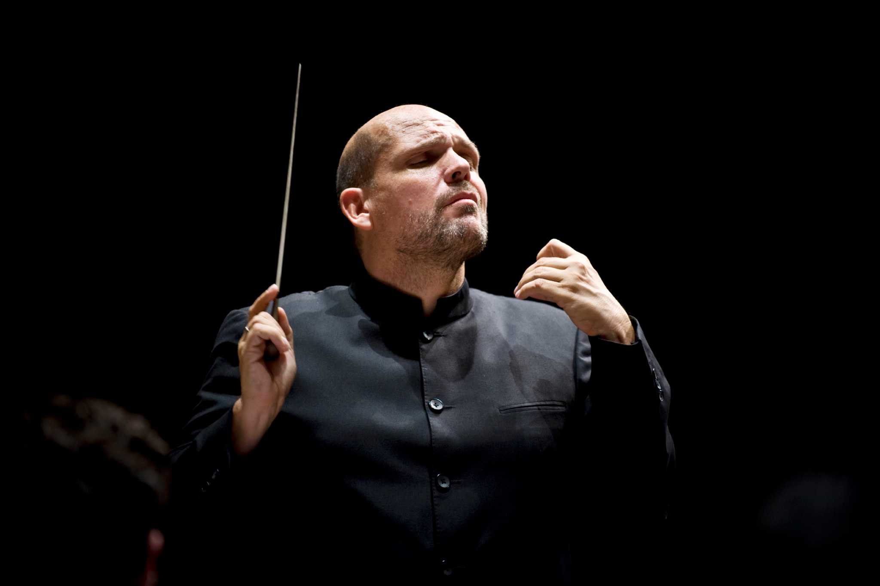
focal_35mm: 200
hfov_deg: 10.3
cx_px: 440
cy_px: 293
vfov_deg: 6.9
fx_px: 4885
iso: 1600
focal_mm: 200
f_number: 3.5
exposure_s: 1/200
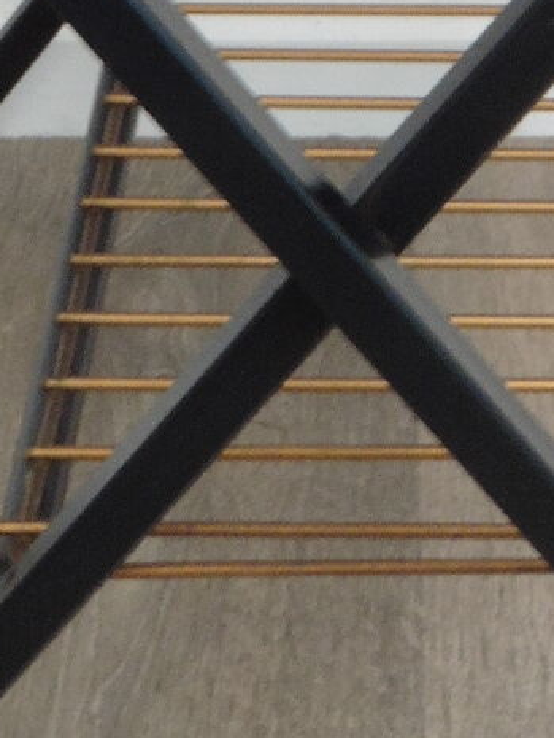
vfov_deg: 14.6
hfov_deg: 11.2
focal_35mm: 132
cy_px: -71
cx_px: 381
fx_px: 2815
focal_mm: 5.4
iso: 125
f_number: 8
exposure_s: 1/13
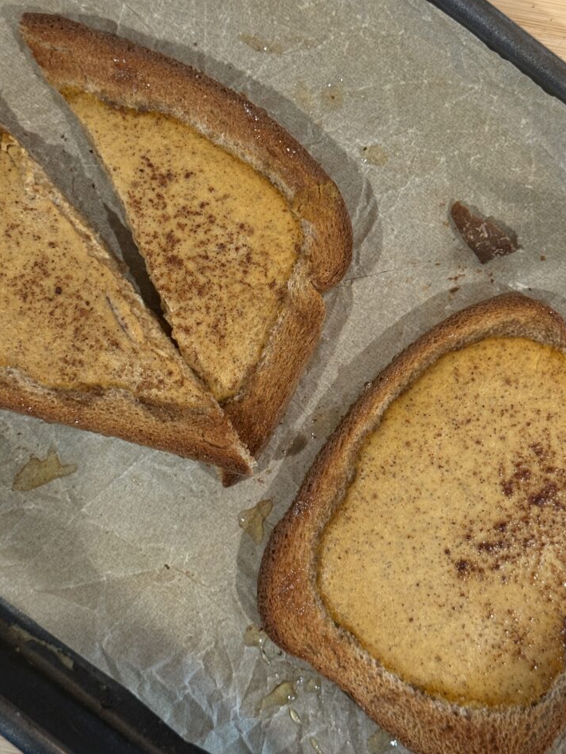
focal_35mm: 52
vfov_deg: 36.8
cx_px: 291
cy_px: 363
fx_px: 1133
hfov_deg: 28.0
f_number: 1.78
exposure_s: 1/60
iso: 250
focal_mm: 6.76
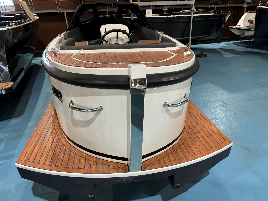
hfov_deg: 67.3
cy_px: 100
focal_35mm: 26
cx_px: 134
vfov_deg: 53.1
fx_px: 201
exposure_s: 1/50
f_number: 1.6
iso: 400
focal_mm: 5.96
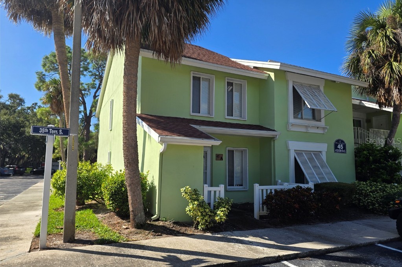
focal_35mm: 24
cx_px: 201
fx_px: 268
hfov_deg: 73.8
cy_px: 141
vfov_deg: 53.1
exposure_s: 1/536
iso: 12
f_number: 1.7
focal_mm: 6.3
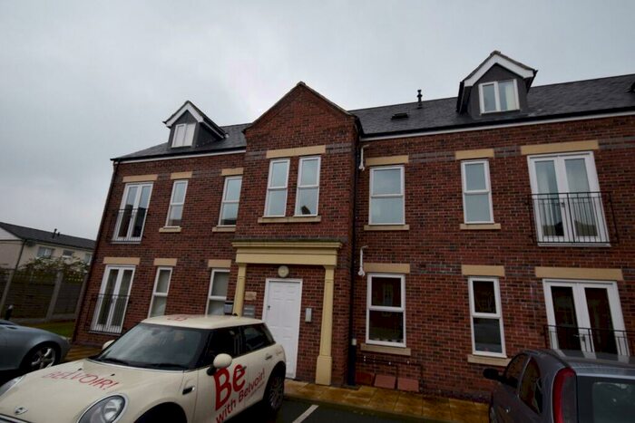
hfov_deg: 90.0
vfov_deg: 67.4
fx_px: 318
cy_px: 212
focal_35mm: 18
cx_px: 318
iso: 400
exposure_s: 1/200
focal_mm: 12
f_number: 10
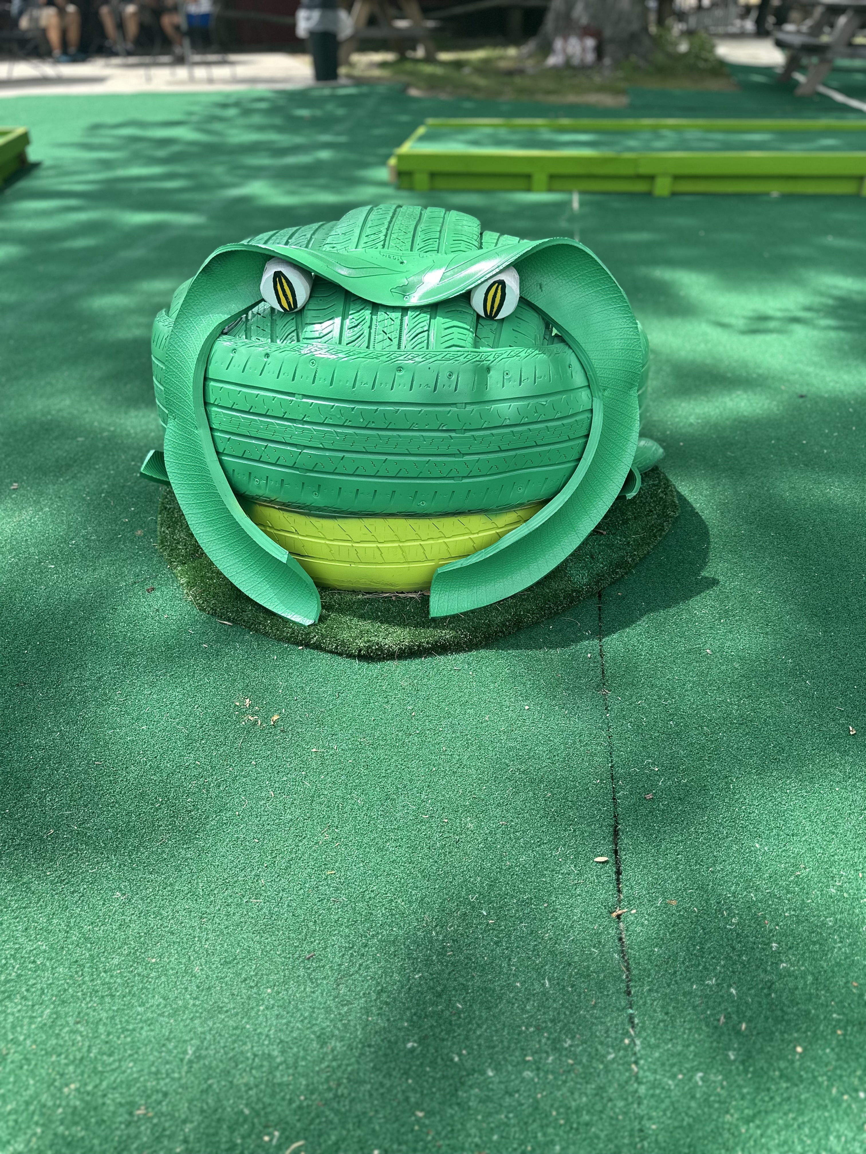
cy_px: 577
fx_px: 801
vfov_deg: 71.6
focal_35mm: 24
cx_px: 433
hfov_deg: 56.8
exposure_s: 1/1916
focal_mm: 6.86
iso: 80
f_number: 1.78
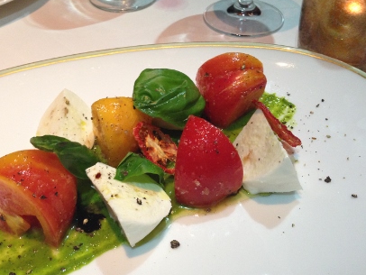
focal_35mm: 39
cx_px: 159
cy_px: 149
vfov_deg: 36.8
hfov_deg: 47.7
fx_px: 413
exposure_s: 1/20
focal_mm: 4.12
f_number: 2.4
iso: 200
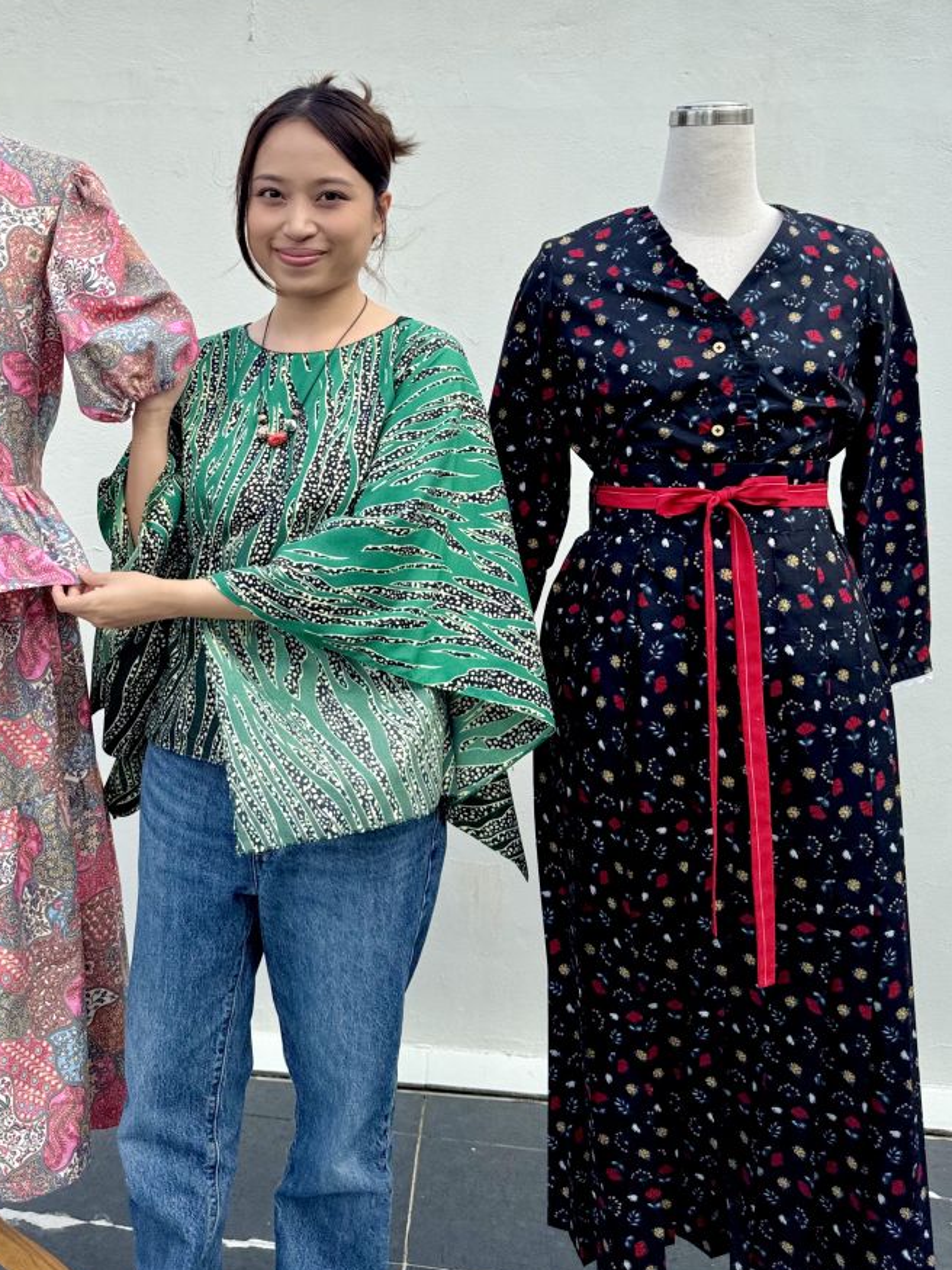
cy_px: 447
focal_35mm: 34
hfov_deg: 41.2
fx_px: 1247
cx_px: 306
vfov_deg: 53.1
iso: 80
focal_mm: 6.76
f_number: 1.78
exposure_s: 1/1285
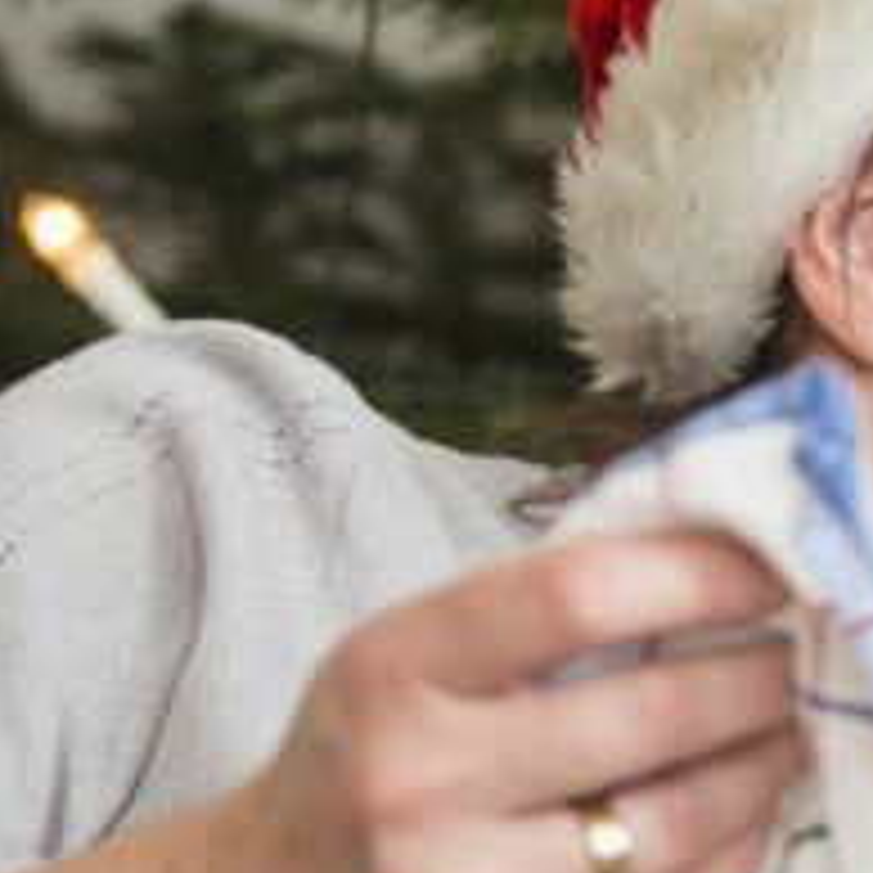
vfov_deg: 6.9
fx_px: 7190
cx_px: 1935
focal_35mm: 252
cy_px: 310
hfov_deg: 6.7
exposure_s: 1/160
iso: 400
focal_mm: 56
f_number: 2.8
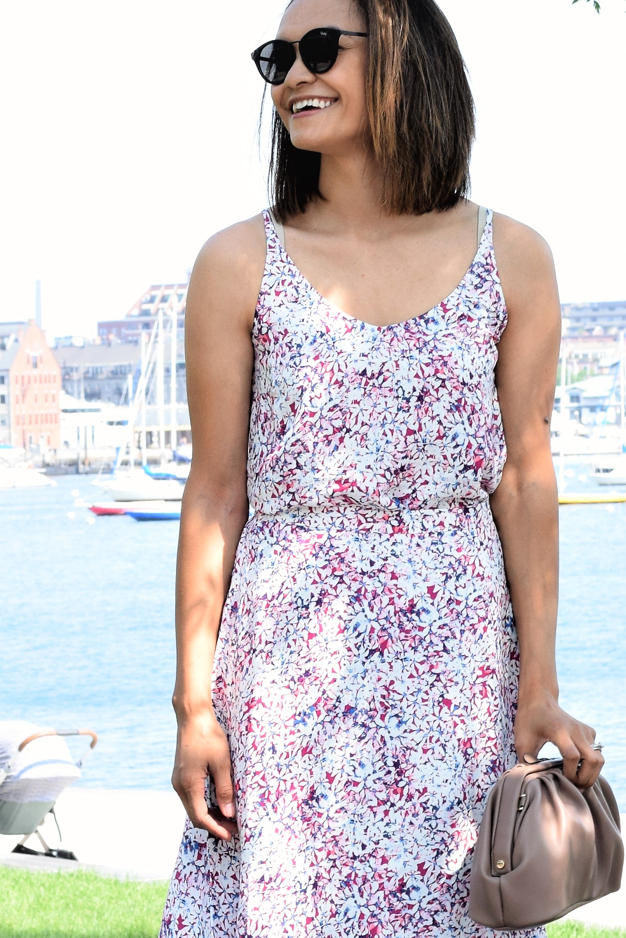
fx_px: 4172
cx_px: 384
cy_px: 656
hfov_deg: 8.6
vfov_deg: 12.8
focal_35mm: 160
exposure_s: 1/200
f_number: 9
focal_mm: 50
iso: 400
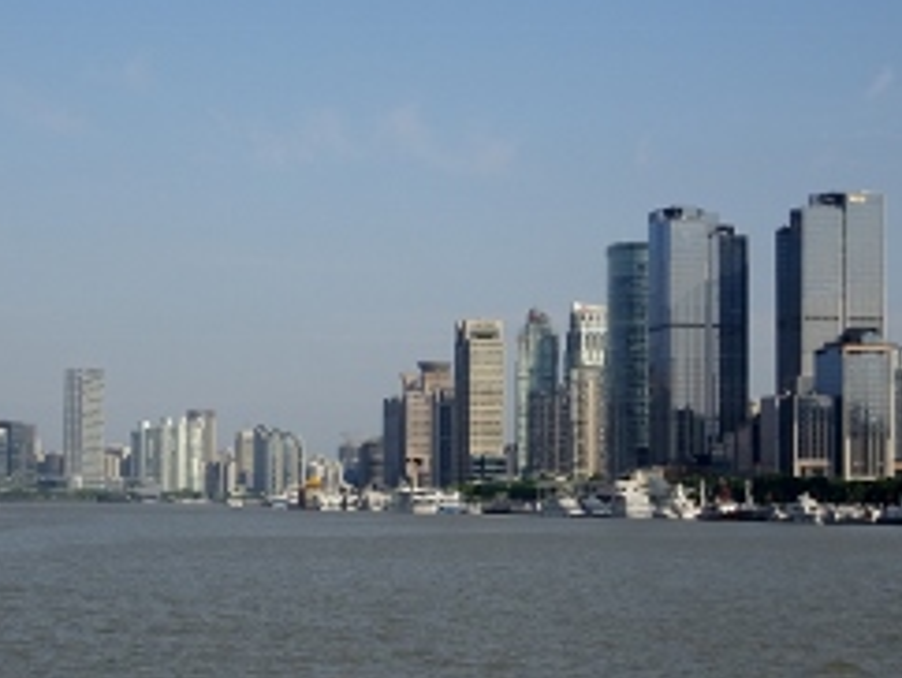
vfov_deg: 15.0
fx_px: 2582
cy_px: 305
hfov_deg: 19.8
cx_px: 321
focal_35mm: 99
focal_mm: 10.23
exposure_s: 1/640
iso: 80
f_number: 4.5
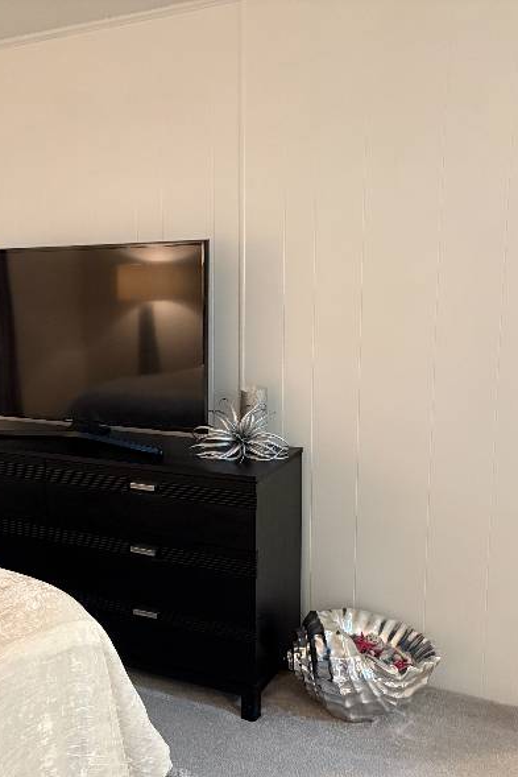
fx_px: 841
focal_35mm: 39
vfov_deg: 49.5
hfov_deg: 32.9
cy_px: 419
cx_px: 79
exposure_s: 1/40
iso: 640
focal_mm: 5.96
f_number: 1.6
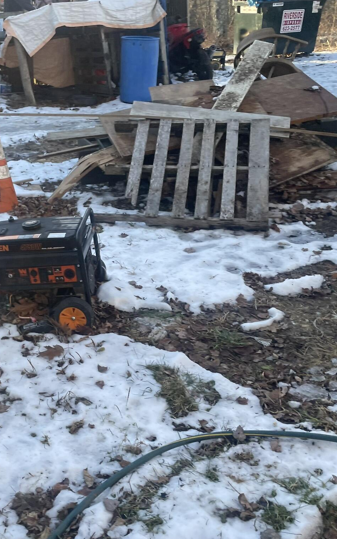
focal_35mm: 37
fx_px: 544
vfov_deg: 52.8
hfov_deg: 33.8
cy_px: 269
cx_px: 86
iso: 32
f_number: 1.6
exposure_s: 1/454
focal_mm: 4.2
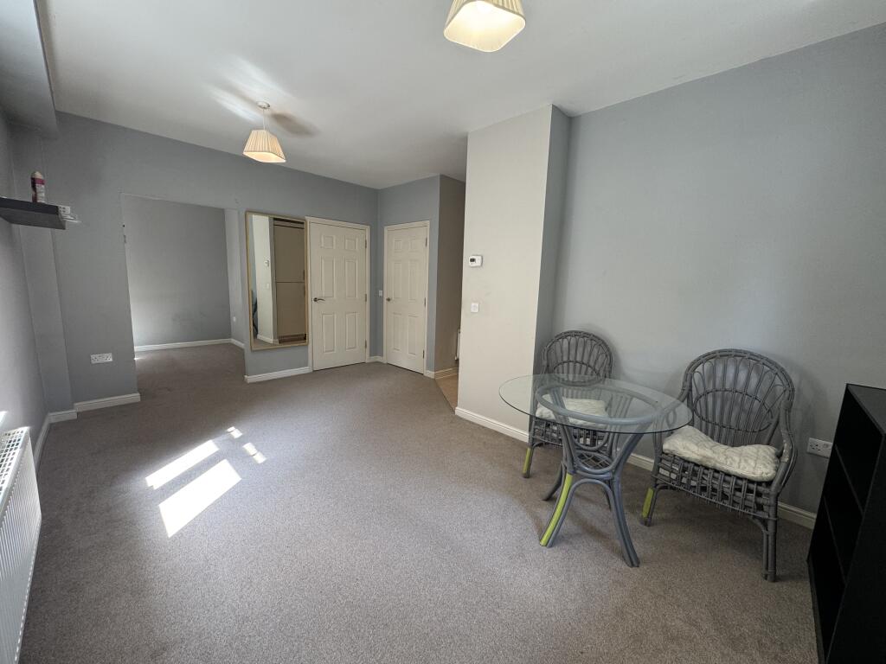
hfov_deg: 102.1
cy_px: 332
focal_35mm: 14
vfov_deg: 85.7
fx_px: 358
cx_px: 443
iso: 125
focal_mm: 2.22
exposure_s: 1/99
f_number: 2.2
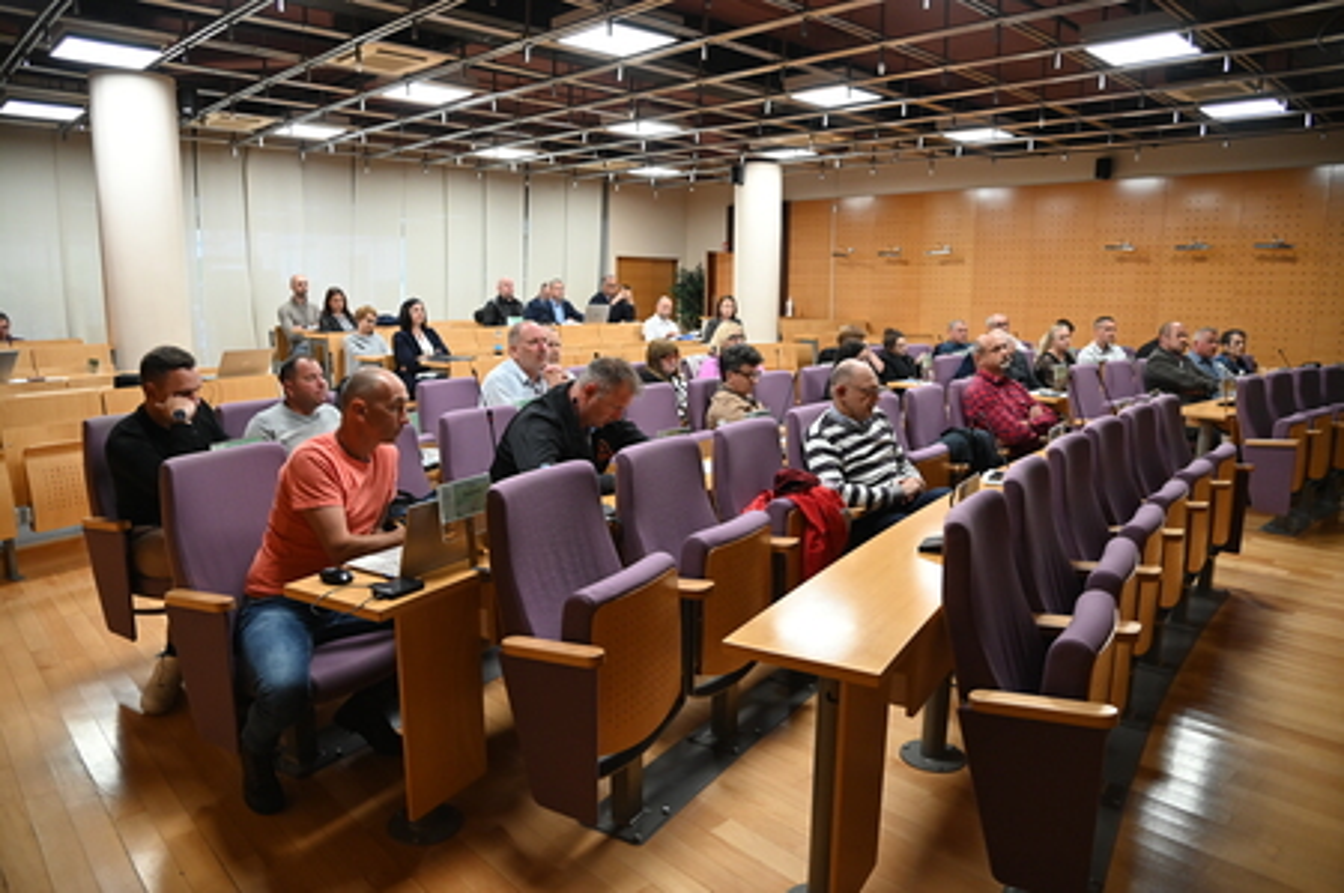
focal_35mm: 24
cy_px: 446
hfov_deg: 73.8
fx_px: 895
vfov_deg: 53.0
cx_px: 672
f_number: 4
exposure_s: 1/125
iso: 2500
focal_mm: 24
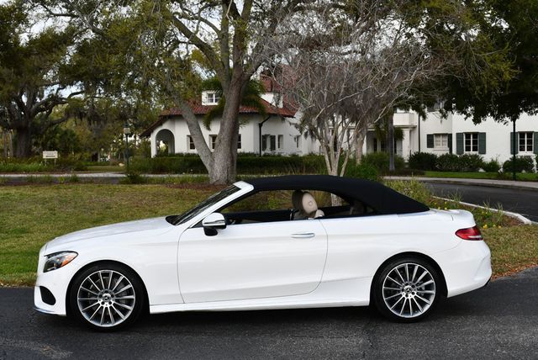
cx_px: 269
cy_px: 180
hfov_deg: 41.1
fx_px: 718
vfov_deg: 28.1
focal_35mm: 48
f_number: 8
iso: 125
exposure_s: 1/250
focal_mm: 24
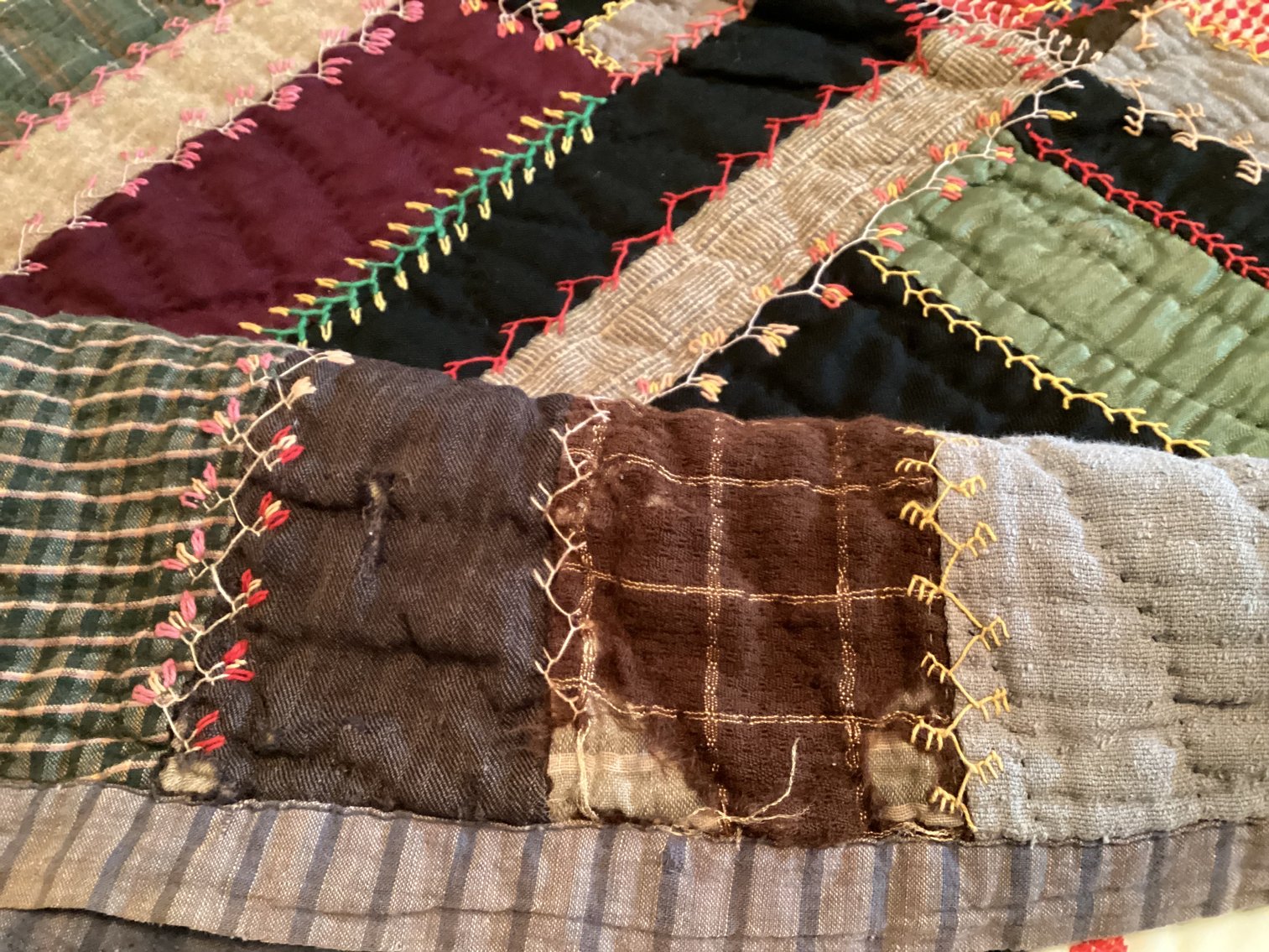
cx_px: 634
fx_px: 1137
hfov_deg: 58.3
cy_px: 476
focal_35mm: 31
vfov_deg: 45.4
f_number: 2.4
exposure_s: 1/30
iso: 640
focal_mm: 3.3
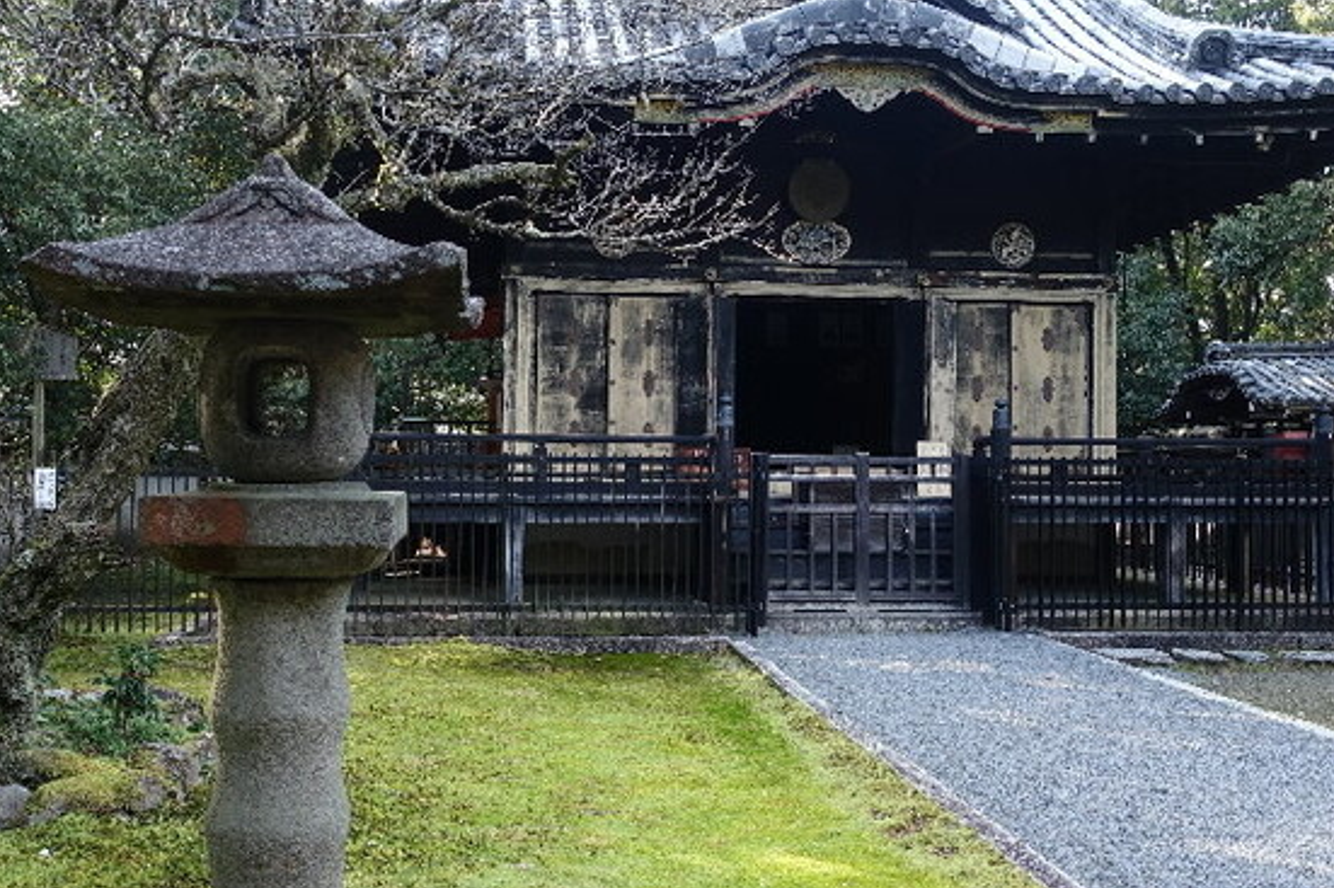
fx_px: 1371
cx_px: 627
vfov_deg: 35.9
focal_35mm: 37
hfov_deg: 51.9
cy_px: 448
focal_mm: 8.8
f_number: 2.8
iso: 125
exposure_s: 1/80
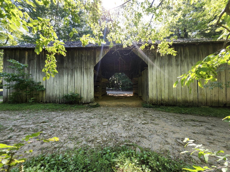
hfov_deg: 106.2
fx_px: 86
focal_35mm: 13
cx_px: 115
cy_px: 86
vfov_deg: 89.9
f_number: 2.2
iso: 40
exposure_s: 1/122
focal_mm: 1.74
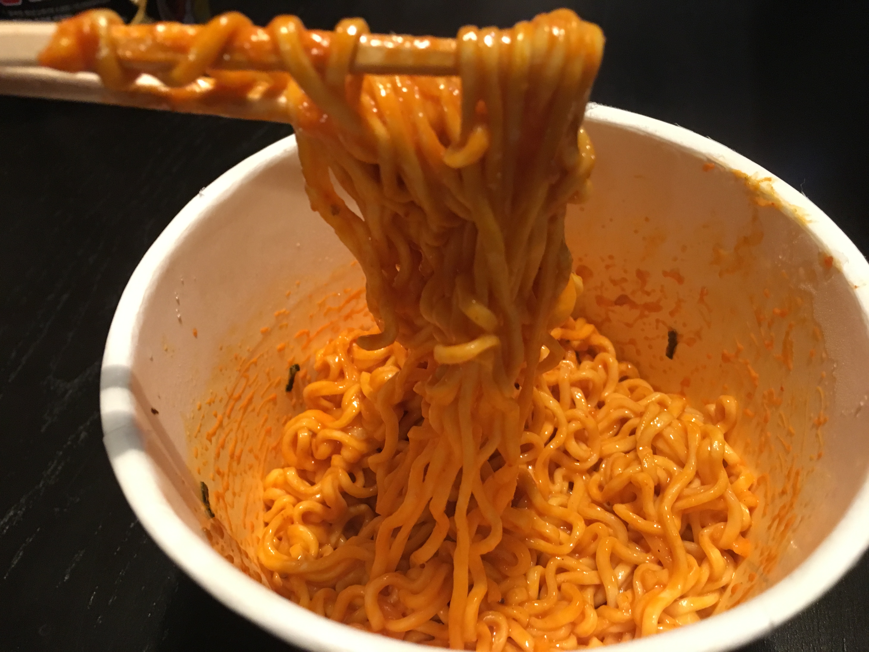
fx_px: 728
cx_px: 434
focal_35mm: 29
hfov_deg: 61.7
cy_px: 326
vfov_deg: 48.2
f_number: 2.2
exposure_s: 1/17
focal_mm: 4.15
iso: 200
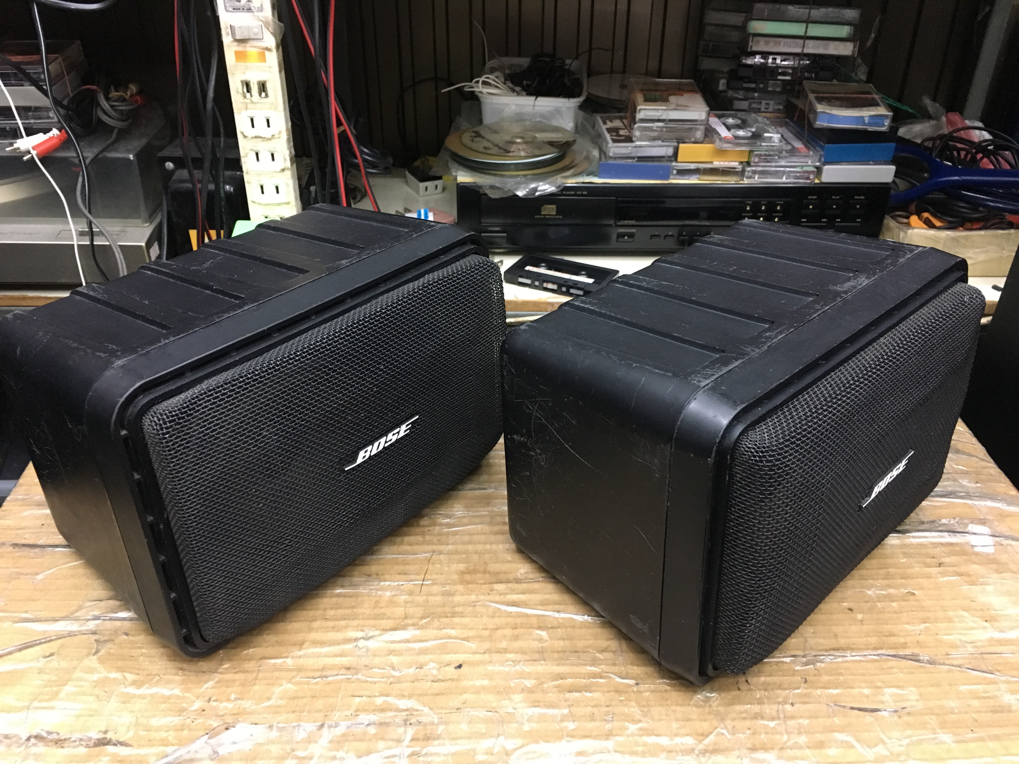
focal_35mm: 29
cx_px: 510
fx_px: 854
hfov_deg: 61.7
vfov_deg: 48.2
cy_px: 382
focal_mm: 4.15
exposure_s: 1/17
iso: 200
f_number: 2.2
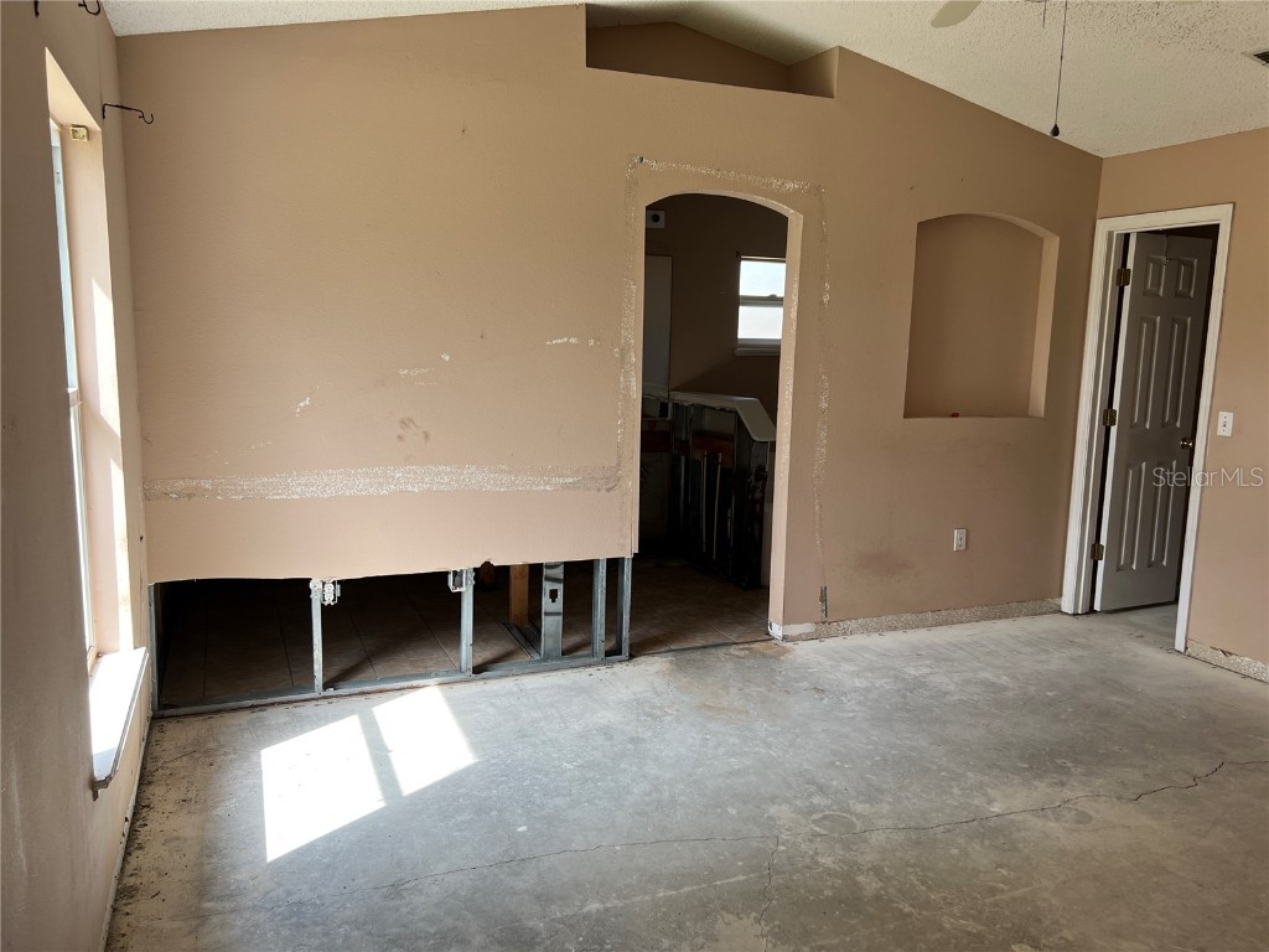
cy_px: 476
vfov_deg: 53.1
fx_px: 953
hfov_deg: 67.3
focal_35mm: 26
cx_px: 634
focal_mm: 5.7
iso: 40
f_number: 1.5
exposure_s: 1/234
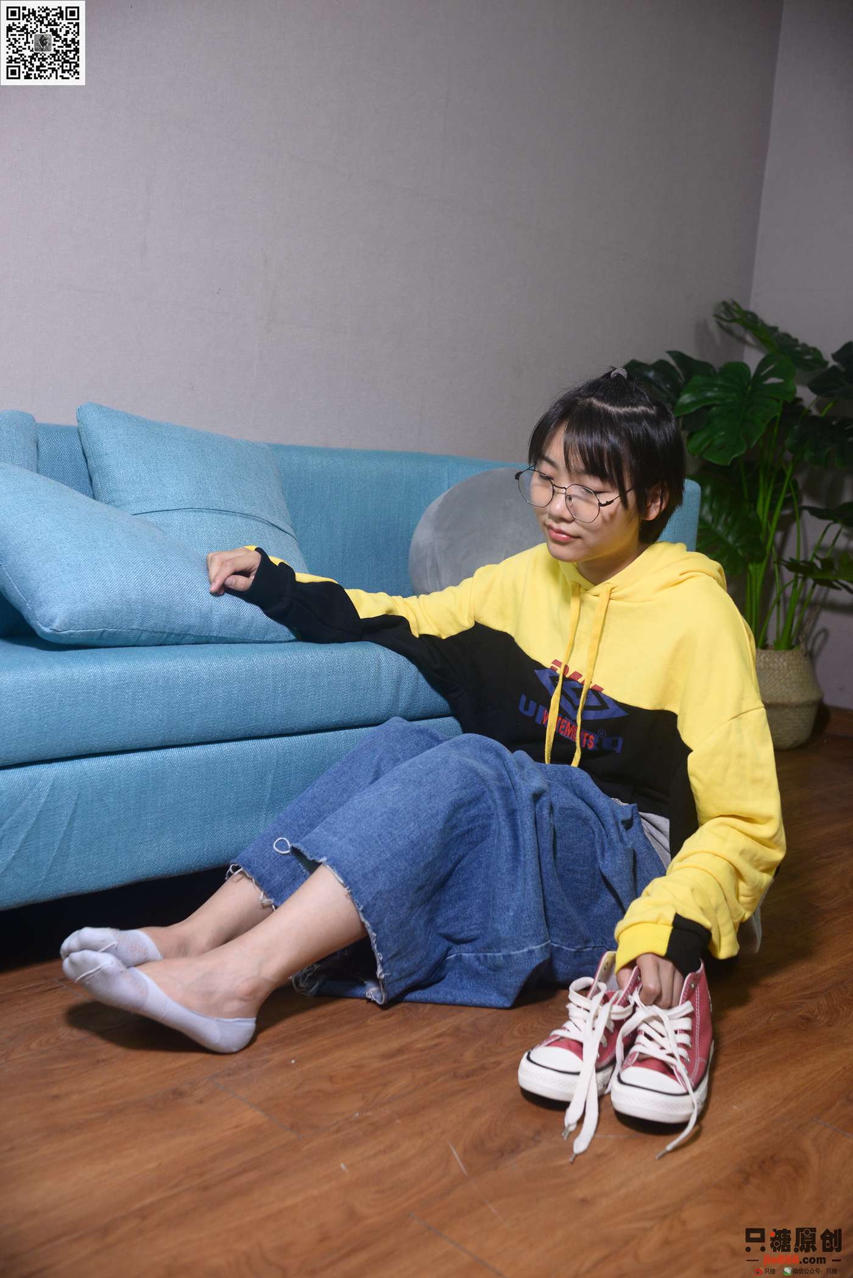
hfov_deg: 37.9
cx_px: 426
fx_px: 1243
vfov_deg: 54.4
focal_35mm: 35
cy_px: 639
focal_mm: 35
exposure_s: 1/160
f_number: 5
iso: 800
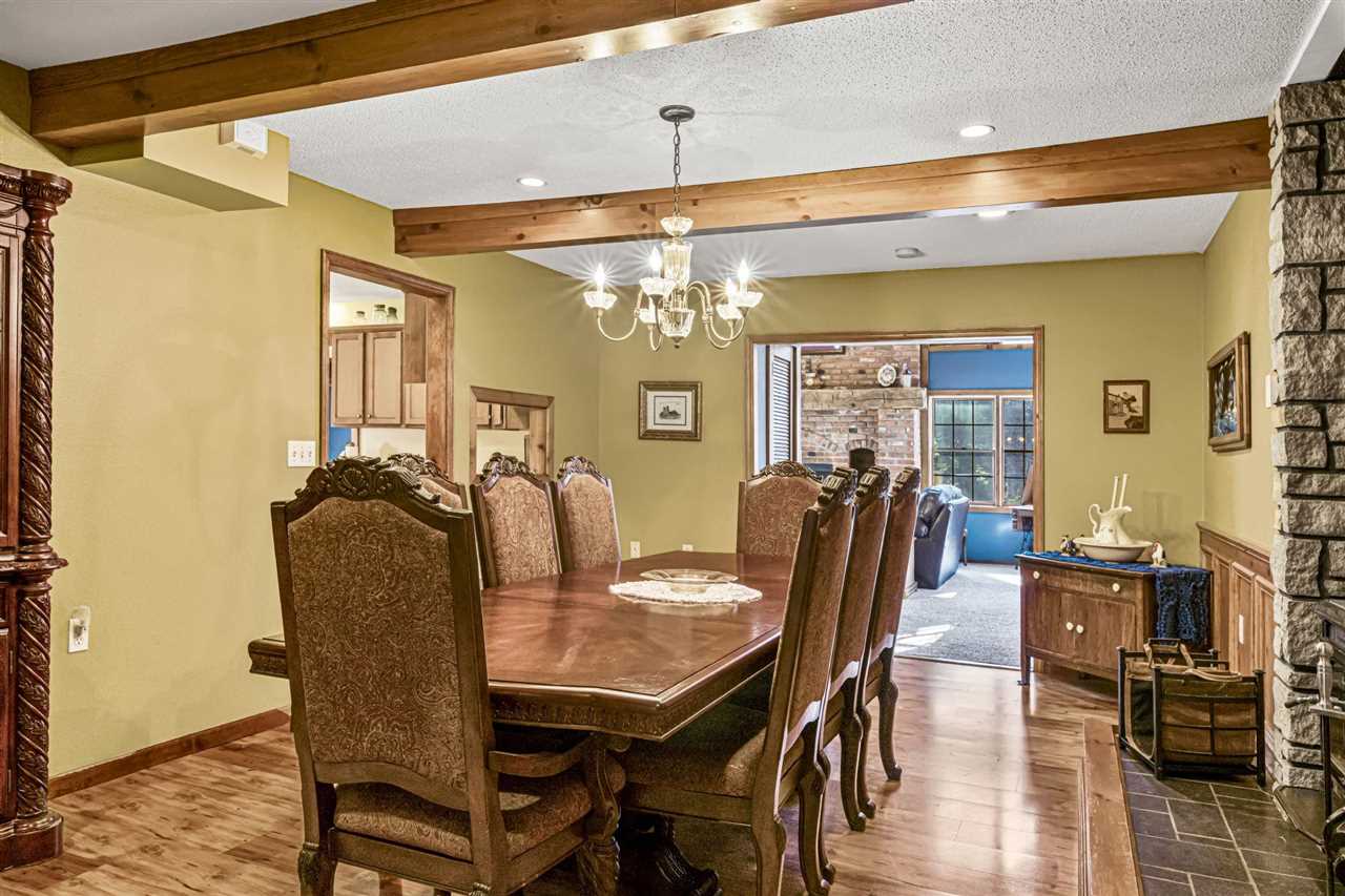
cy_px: 448
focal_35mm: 24
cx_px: 672
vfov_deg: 53.1
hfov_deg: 73.8
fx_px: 896
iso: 640
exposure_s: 1/13
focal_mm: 24
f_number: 10
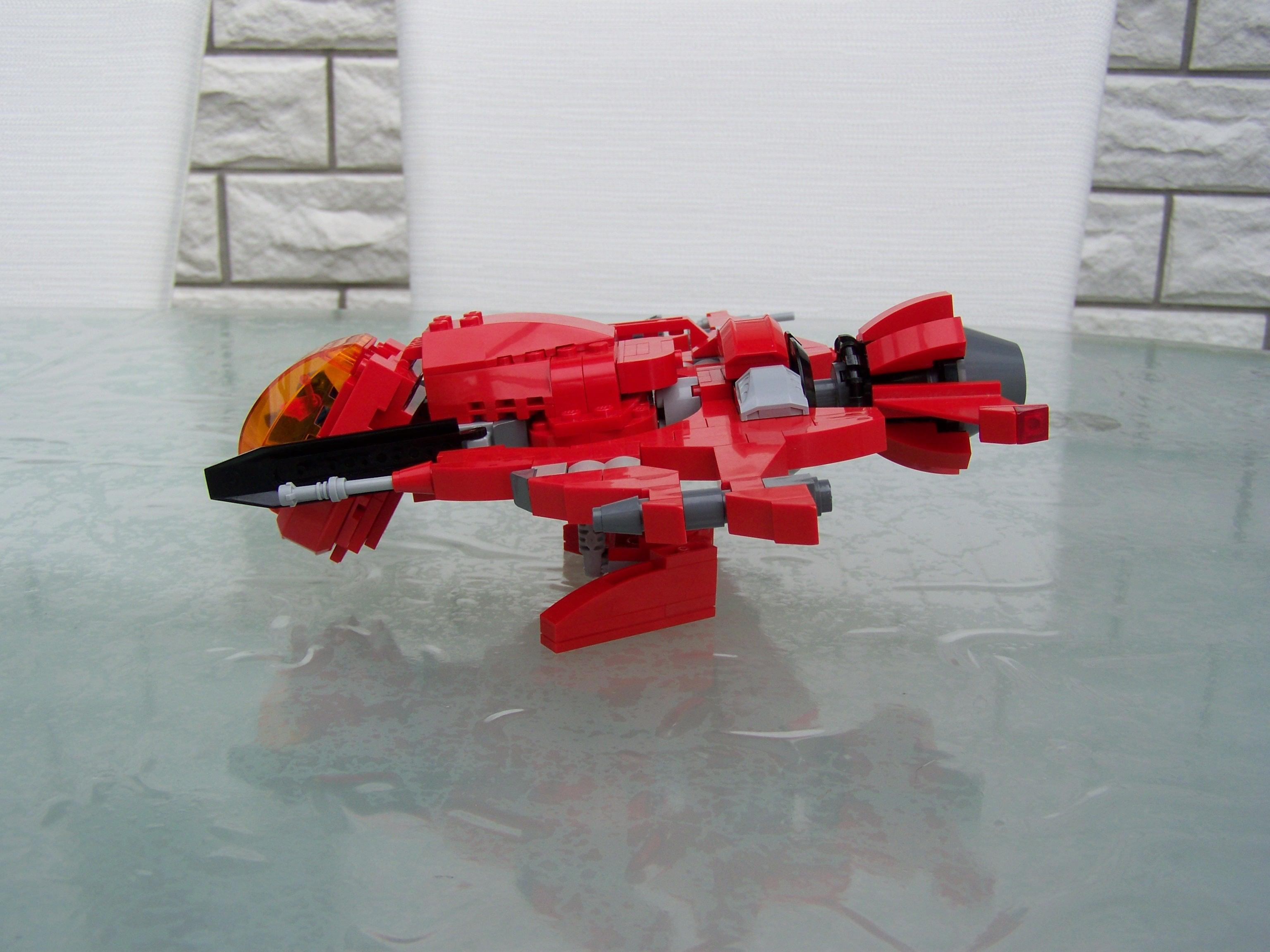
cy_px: 476
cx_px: 635
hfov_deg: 49.0
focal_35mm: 38
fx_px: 1394
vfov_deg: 37.7
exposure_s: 1/250
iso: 64
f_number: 4
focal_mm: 6.3
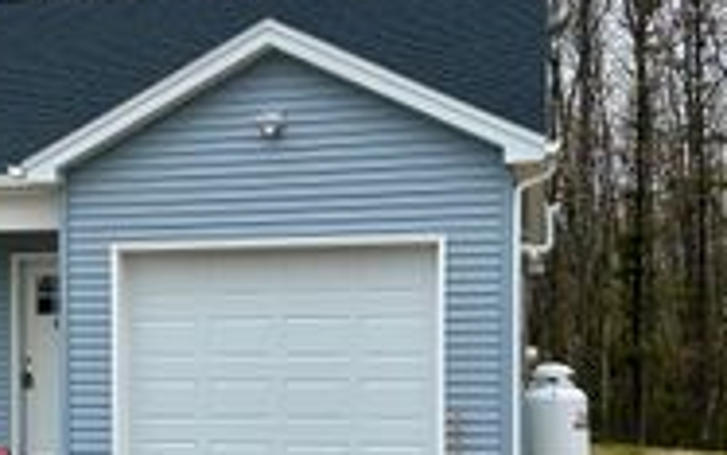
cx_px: 171
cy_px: 391
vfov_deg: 18.9
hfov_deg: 29.7
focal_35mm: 68
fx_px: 1348
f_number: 1.78
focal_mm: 6.86
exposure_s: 1/1144
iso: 80
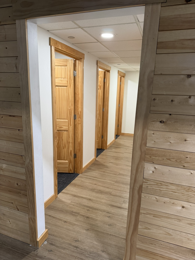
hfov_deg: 56.8
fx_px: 180
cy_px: 130
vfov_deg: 71.6
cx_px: 98
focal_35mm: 24
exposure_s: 1/60
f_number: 1.78
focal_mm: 6.76
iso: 160
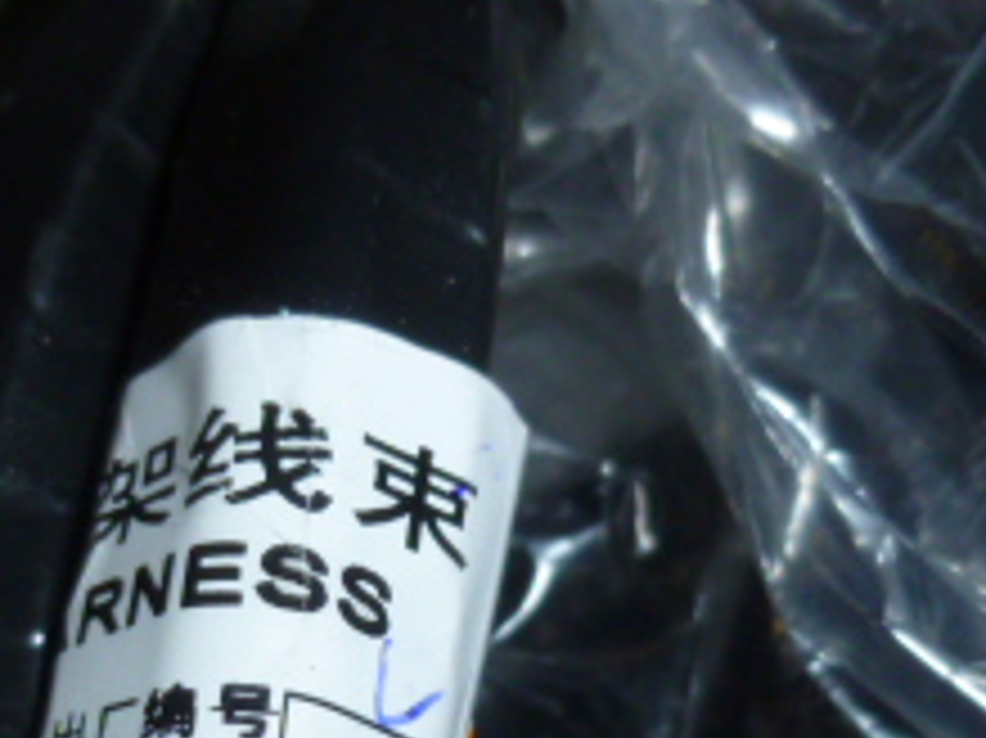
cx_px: 351
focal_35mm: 73
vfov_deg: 19.7
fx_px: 2078
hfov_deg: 26.6
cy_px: 688
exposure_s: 1/60
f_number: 3.1
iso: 160
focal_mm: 4.5
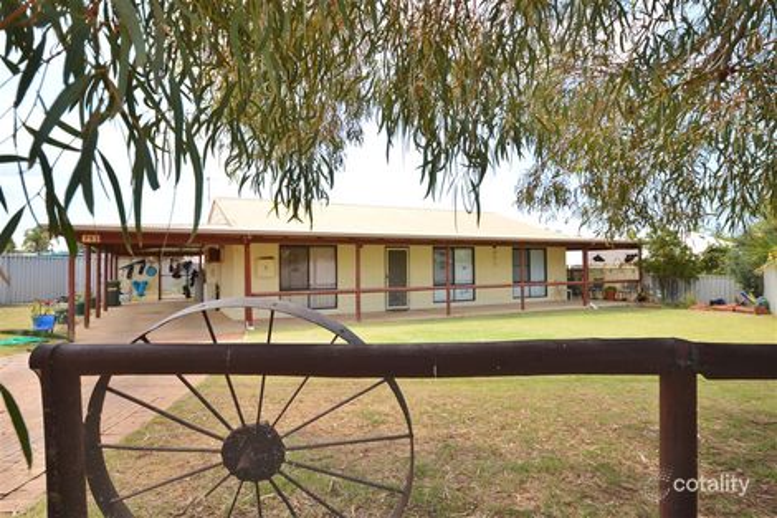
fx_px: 453
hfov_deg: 81.2
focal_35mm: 21
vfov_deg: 59.5
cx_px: 388
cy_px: 259
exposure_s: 1/160
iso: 100
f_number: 6.3
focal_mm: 14
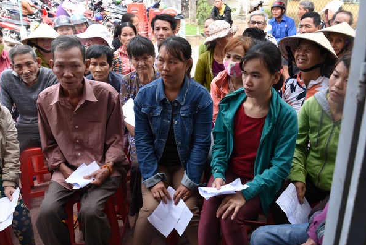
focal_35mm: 34
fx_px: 346
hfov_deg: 55.8
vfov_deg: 38.9
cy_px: 119
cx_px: 180
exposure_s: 1/160
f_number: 6.3
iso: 280
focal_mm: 31
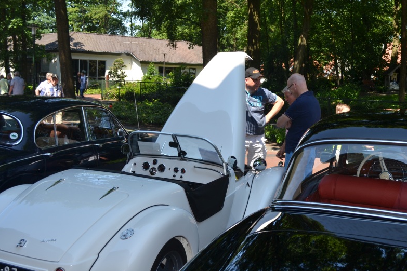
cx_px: 242
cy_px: 109
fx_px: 520
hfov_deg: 42.6
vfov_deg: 29.2
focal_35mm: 46
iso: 100
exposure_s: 1/200
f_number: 6.3
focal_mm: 24
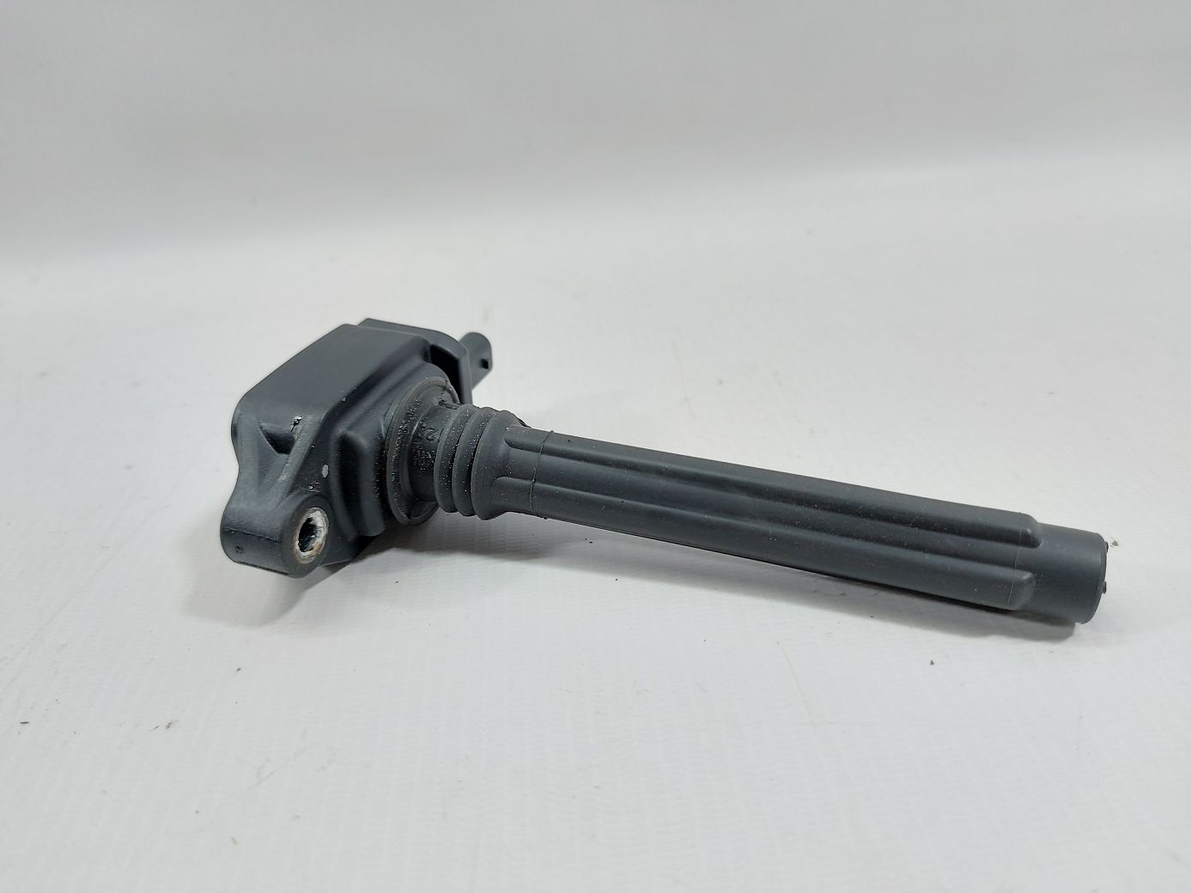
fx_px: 826
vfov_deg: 56.8
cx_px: 596
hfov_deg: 71.6
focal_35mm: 24
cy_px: 446
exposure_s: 1/50
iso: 80
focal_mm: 5.23
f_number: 1.8
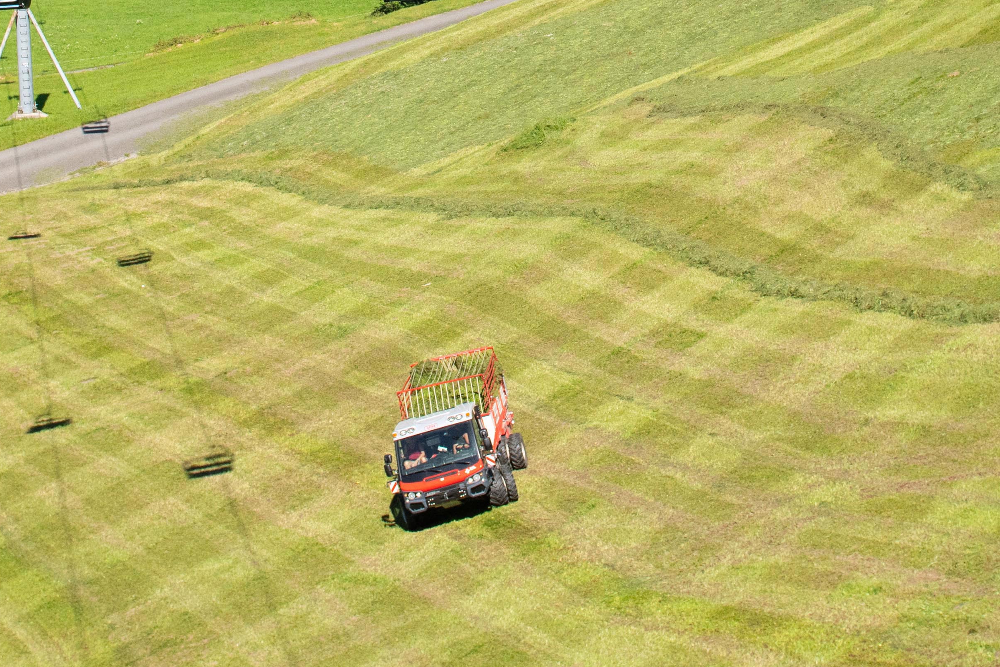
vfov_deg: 14.5
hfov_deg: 22.6
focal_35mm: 90
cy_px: -226
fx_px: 2500
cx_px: 444
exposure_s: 1/4000
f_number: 5
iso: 640
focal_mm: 27
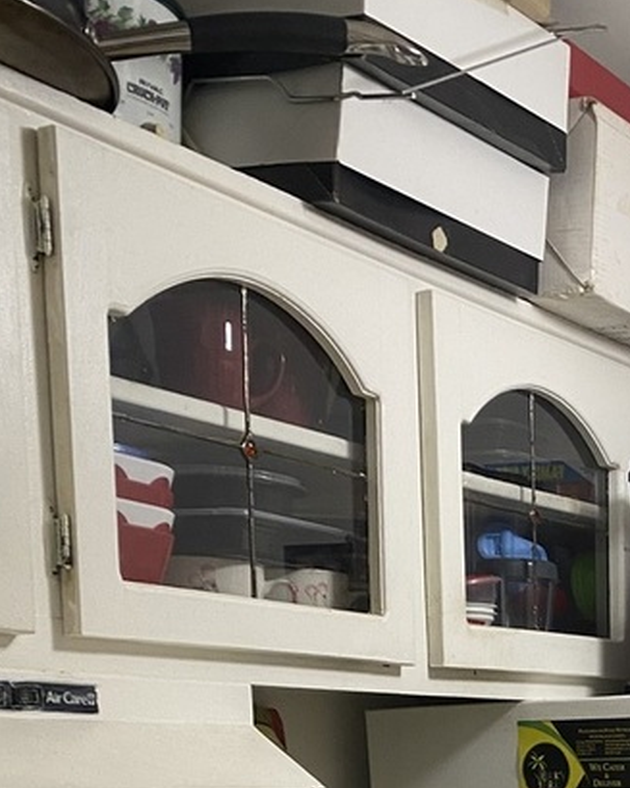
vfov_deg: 24.8
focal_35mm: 67
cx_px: 651
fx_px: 1562
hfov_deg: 21.9
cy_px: 1013
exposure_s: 1/60
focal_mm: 4.25
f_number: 1.8
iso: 160
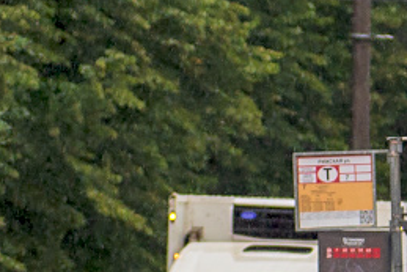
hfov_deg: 3.8
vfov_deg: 2.6
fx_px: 6074
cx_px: 910
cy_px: 197
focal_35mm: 537
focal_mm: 116
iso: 250
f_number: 4.5
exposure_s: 1/320
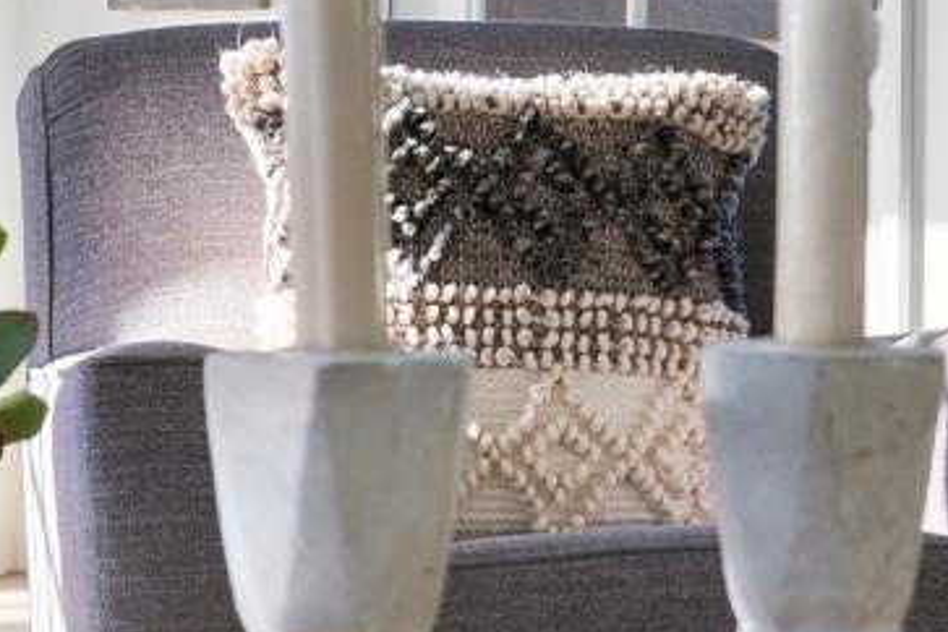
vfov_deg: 11.0
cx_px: 658
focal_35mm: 124
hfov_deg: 16.5
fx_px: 3265
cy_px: 167
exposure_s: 1/30
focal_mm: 20
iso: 320
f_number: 8
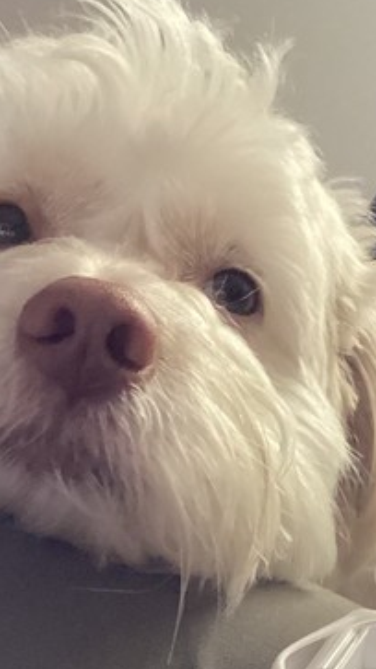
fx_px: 1348
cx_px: 149
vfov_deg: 27.5
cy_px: 488
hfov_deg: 15.9
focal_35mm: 76
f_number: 2.4
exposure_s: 1/30
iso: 640
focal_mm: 3.3
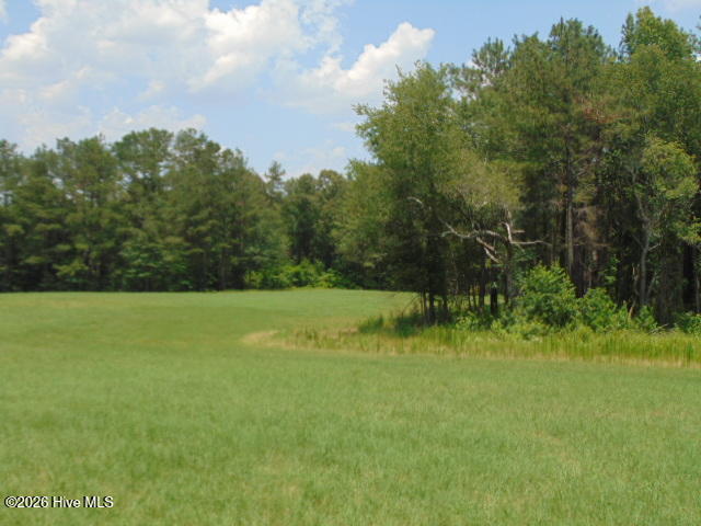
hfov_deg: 38.2
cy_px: 263
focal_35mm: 50
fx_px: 1013
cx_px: 350
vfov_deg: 29.1
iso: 80
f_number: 3.5
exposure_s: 1/800
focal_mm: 9
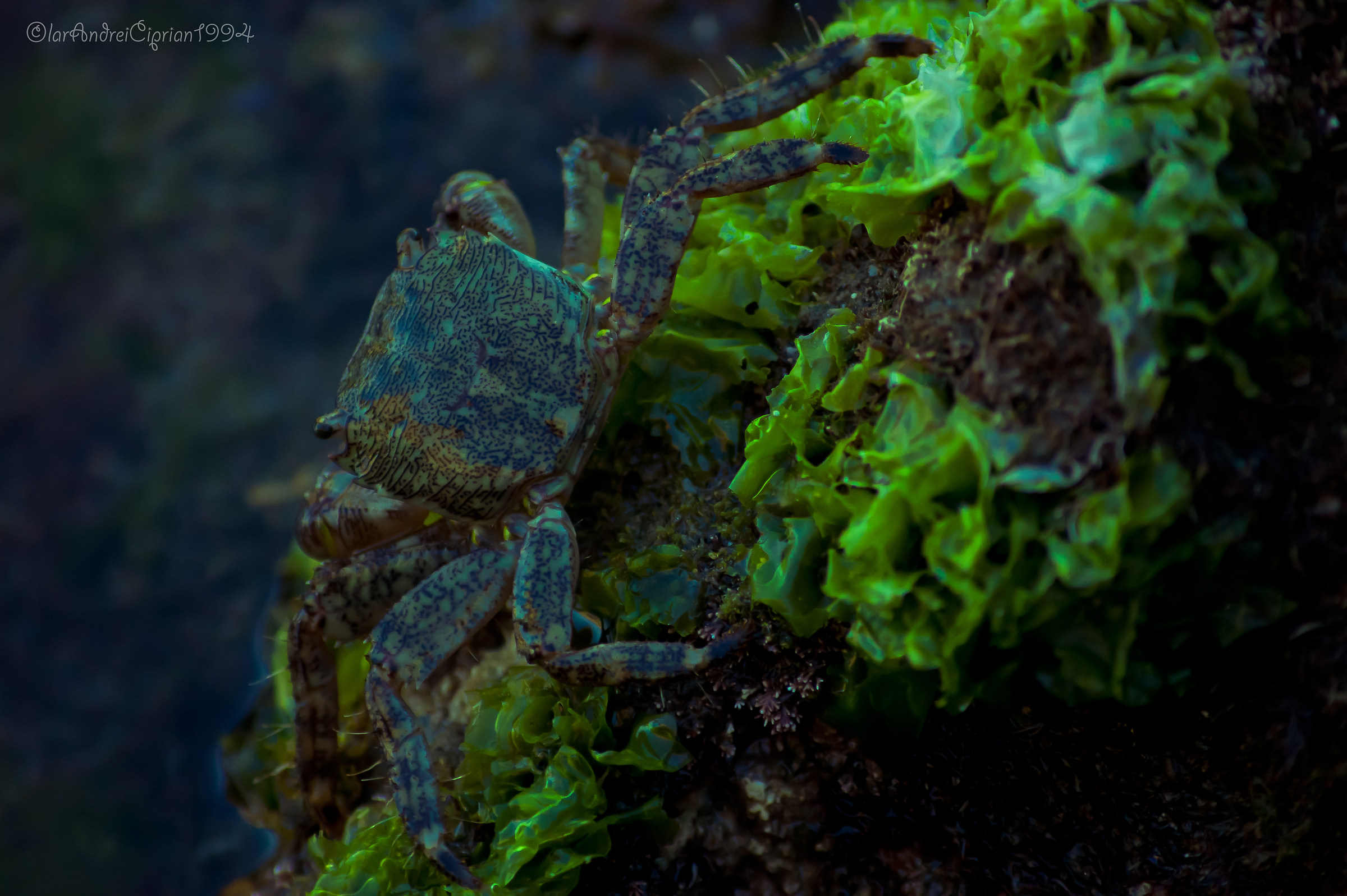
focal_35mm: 300
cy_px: 448
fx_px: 11218
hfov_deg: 6.9
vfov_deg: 4.6
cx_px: 674
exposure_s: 1/160
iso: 400
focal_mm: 200
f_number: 5.6
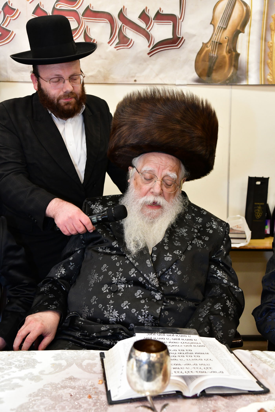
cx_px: 138
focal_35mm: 38
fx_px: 435
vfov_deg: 50.7
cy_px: 206
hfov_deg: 35.1
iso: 3200
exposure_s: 1/100
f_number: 5.6
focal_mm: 38
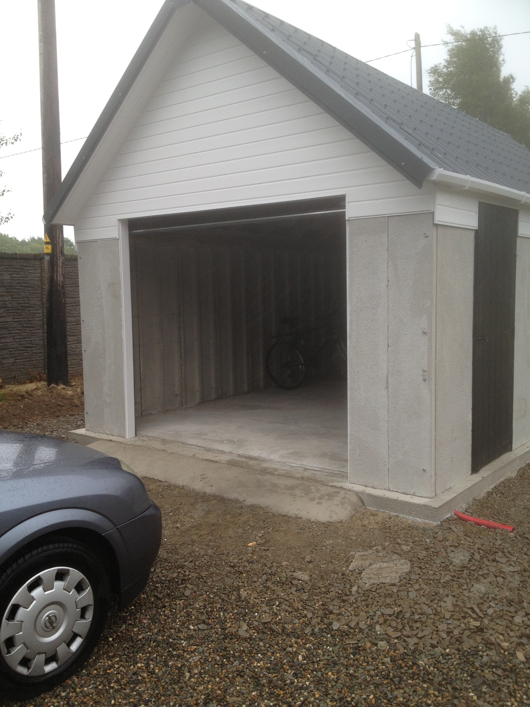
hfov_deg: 40.7
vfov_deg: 52.6
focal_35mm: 35
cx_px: 265
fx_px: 715
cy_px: 354
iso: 50
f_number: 2.4
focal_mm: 4.28
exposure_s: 1/277
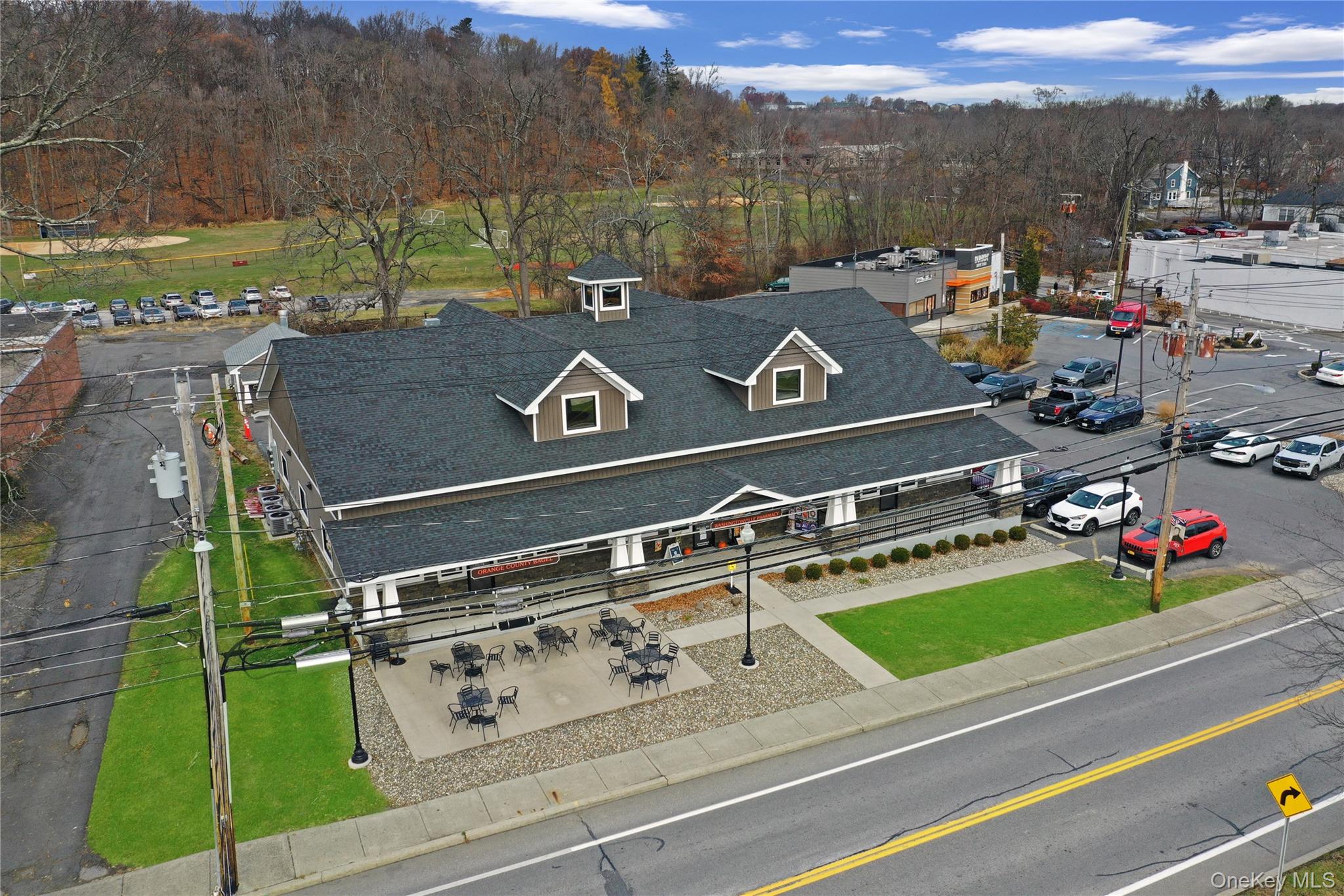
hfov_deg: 65.5
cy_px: 448
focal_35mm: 28
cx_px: 672
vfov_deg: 46.4
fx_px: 1045
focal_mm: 10.26
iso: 200
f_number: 5.6
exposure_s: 1/320
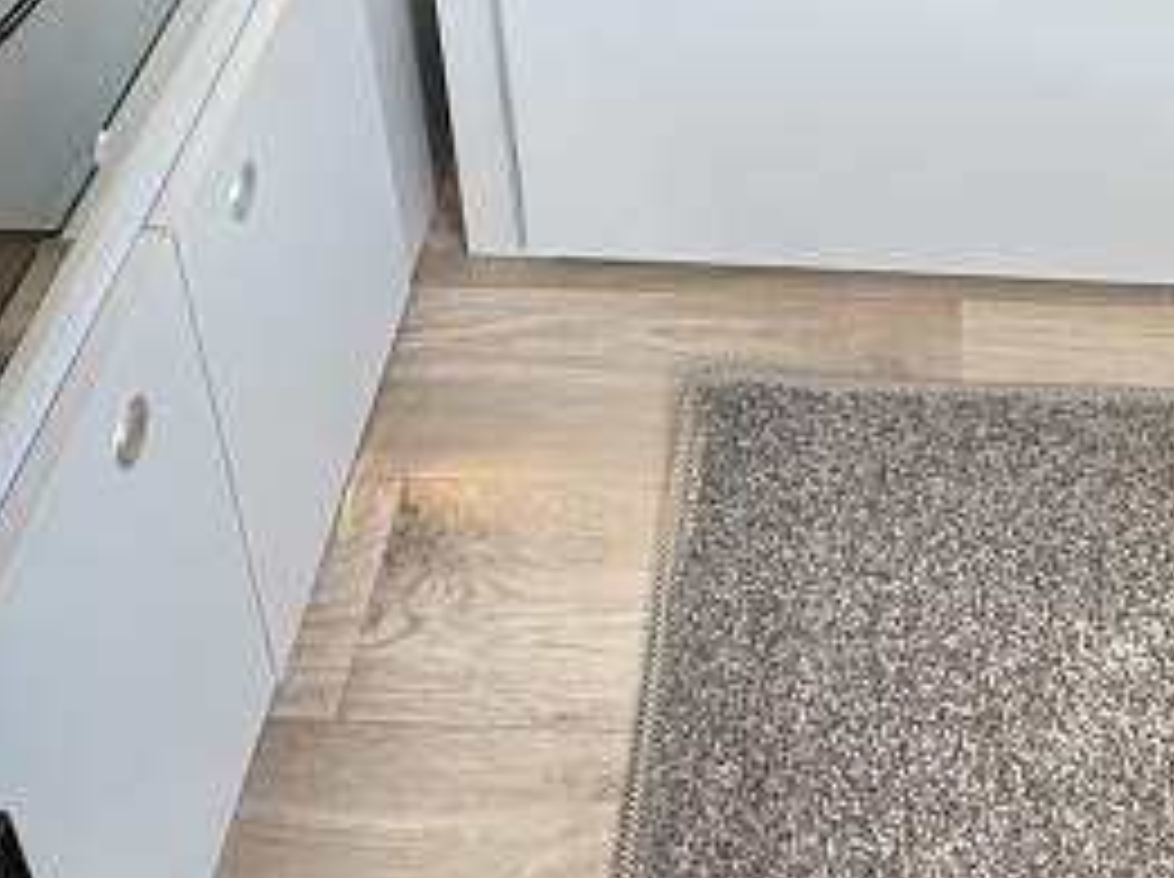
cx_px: 891
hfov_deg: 34.2
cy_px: -621
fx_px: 1863
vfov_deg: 20.4
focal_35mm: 55
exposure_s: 1/99
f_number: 2.2
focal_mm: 2.22
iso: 200
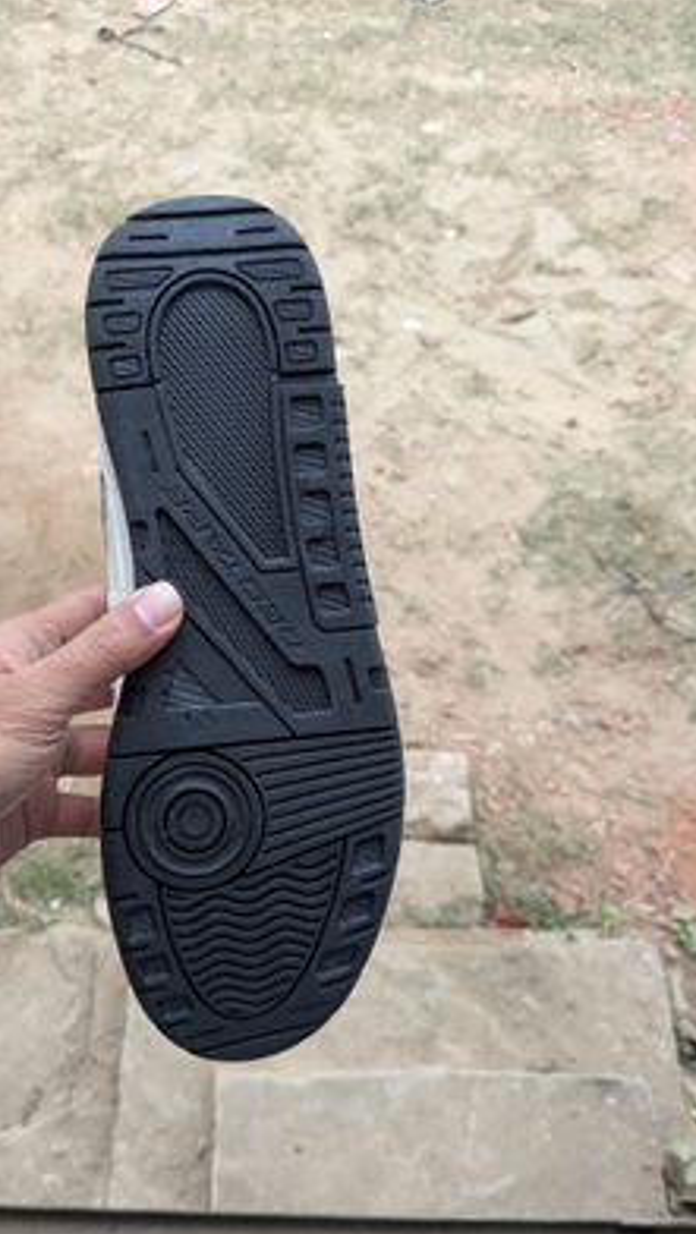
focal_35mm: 30
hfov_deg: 38.8
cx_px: 268
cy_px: 620
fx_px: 983
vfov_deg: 64.3
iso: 307
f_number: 1.73
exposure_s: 1/99.9
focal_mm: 4.38
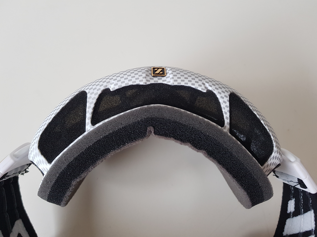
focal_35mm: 26
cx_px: 158
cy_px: 118
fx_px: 238
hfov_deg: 67.3
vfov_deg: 53.1
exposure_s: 1/60
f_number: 1.7
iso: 160
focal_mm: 4.2
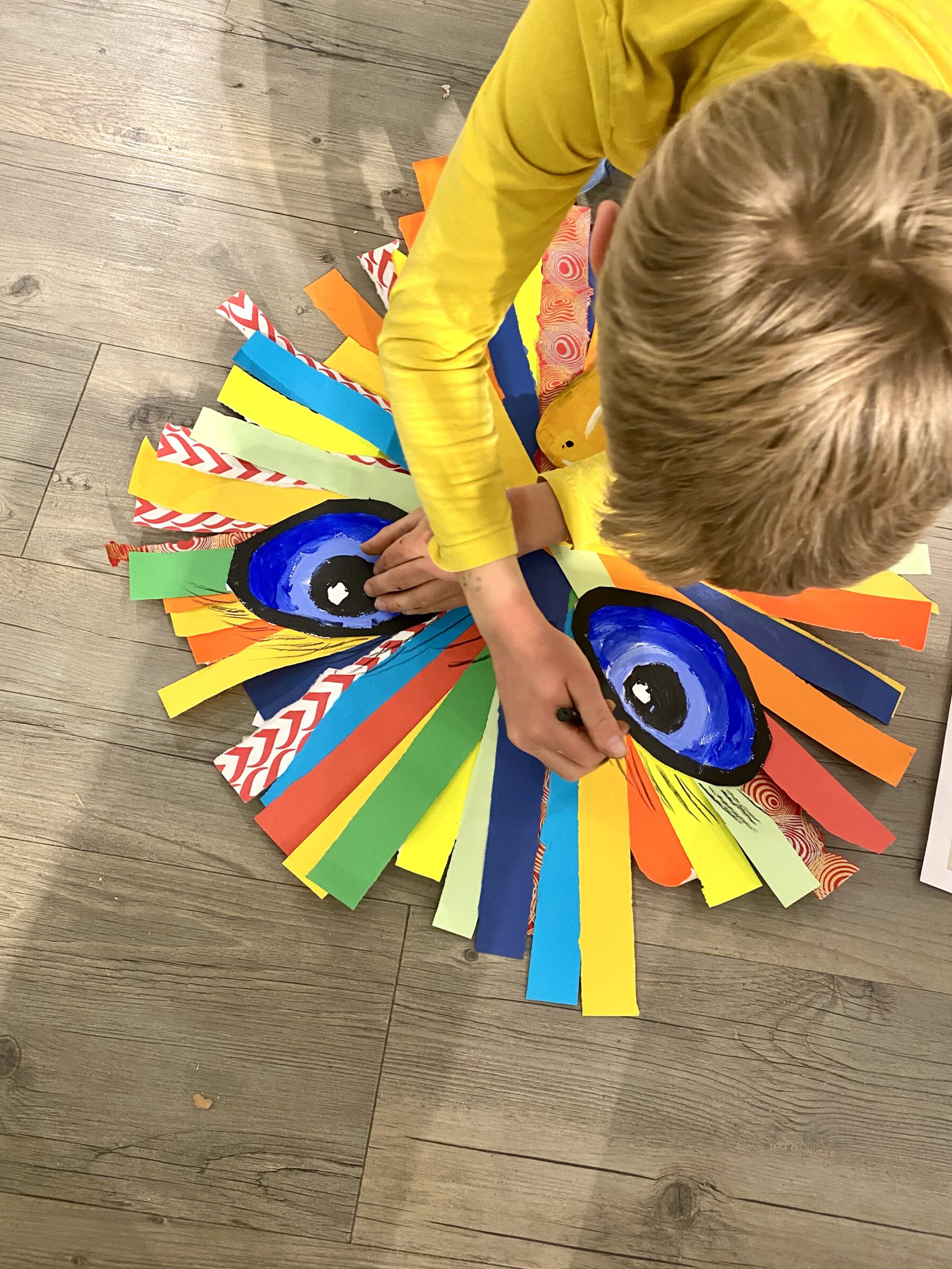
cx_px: 507
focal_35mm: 28
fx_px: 1027
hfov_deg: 49.7
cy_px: 595
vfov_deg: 63.4
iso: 160
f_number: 1.8
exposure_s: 1/51
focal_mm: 4.25
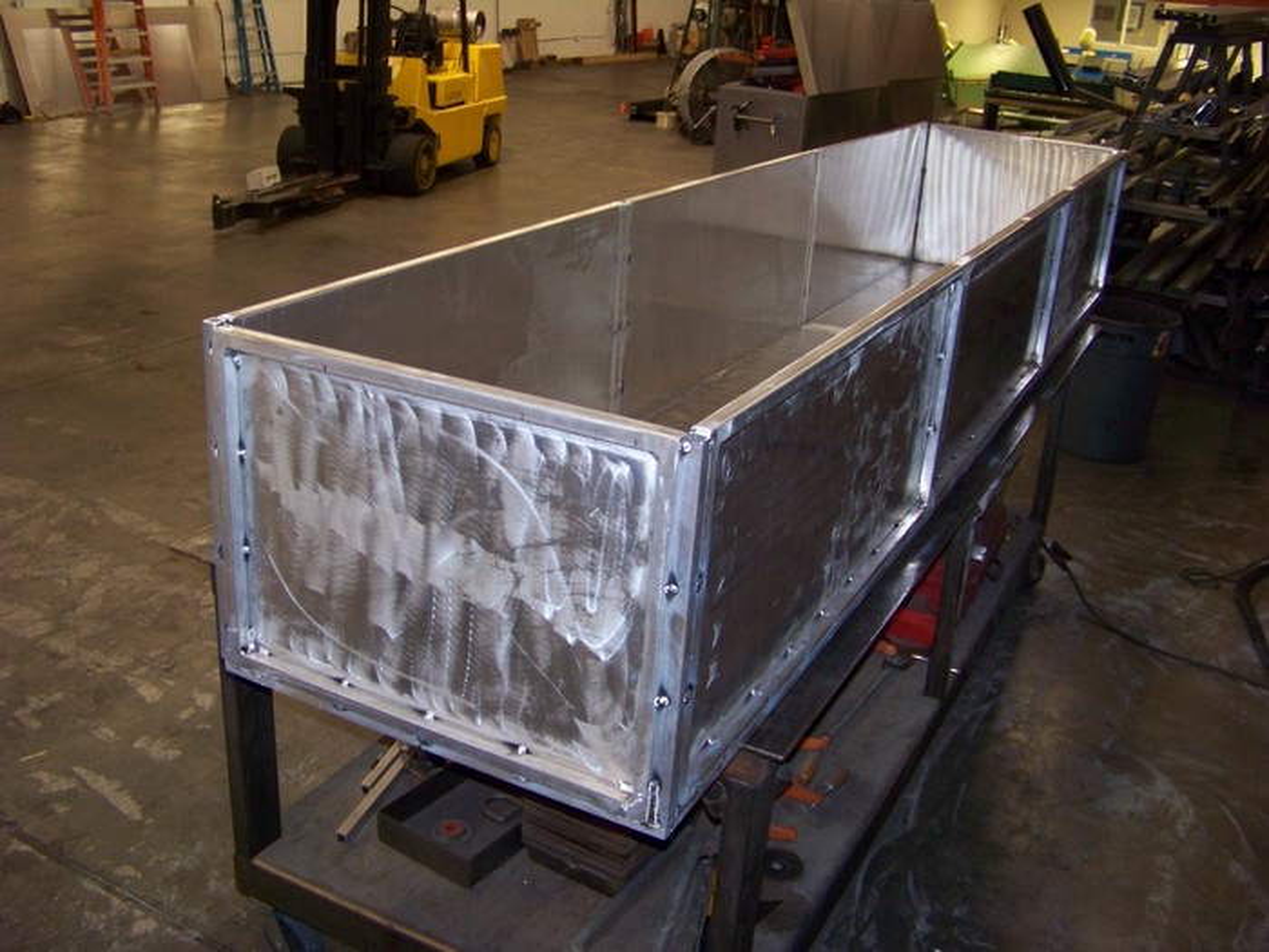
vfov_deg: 39.7
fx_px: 1320
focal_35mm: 36
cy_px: 476
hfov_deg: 51.4
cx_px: 634
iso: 200
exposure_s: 1/30
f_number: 2.8
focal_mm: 5.85
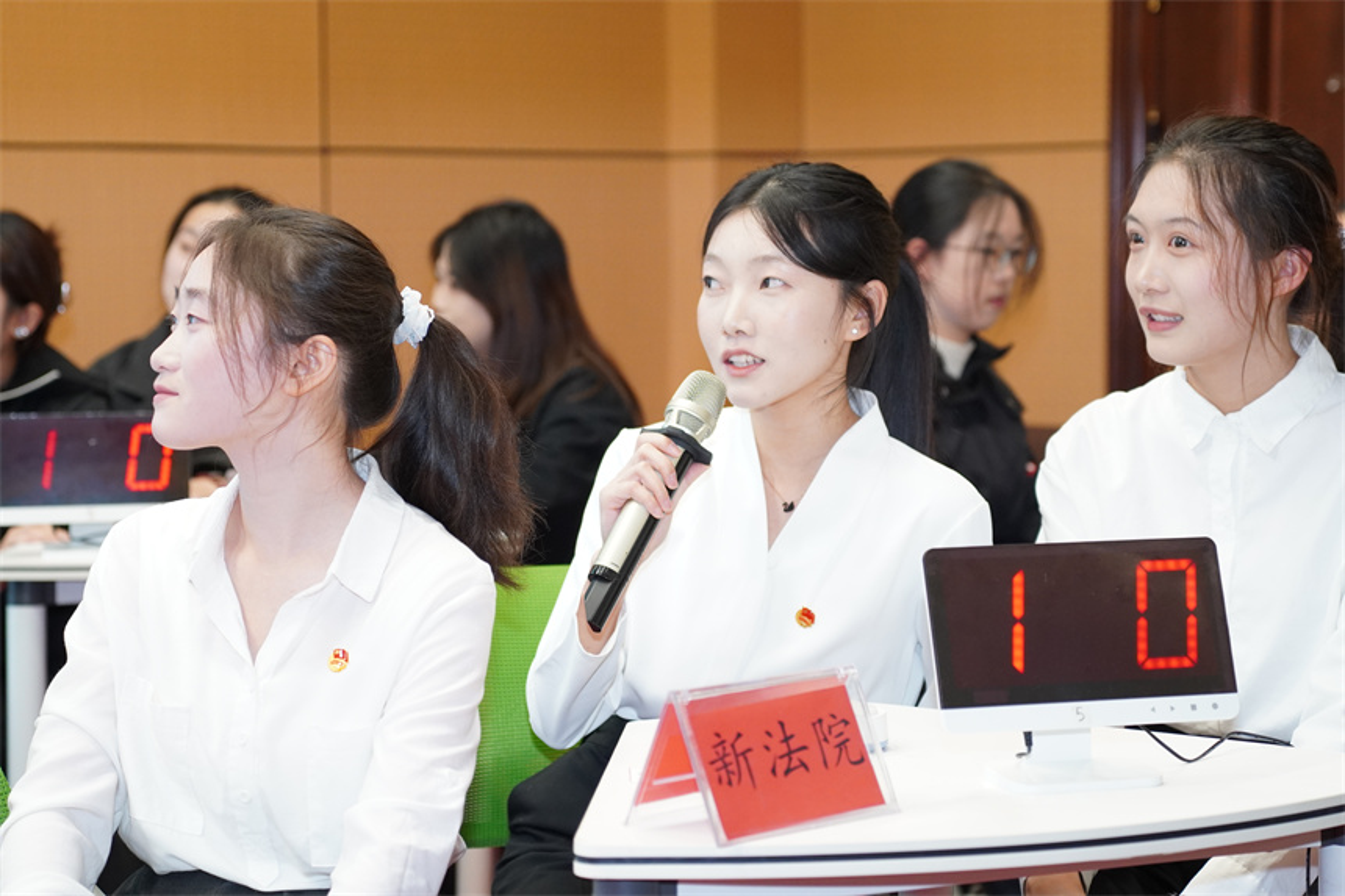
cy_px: 448
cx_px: 672
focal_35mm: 87
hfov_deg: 23.4
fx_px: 3250
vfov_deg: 15.7
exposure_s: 1/320
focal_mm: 58
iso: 1250
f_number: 5
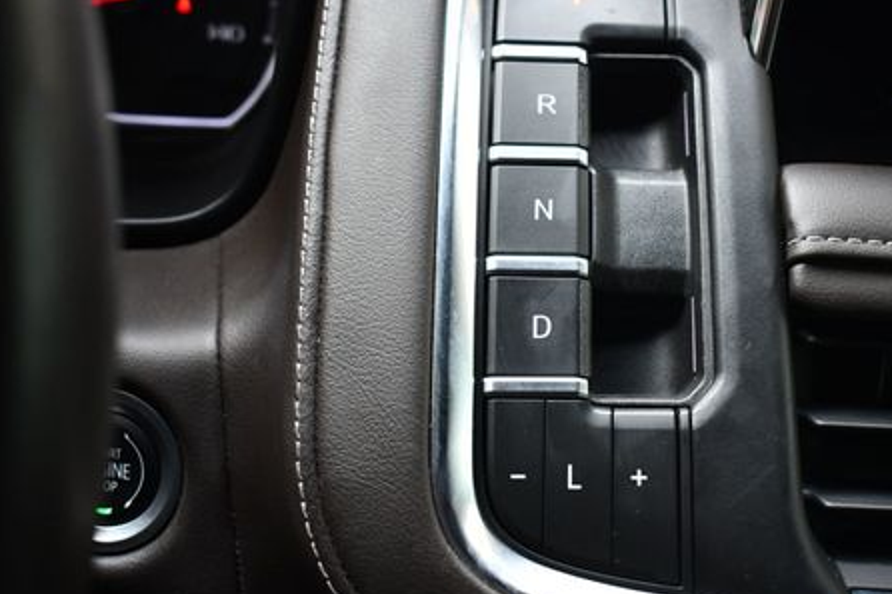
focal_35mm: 56
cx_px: 604
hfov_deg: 35.3
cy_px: 280
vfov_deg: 24.2
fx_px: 1387
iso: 800
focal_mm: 26
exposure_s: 1/125
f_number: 4
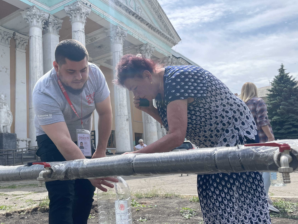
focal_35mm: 34
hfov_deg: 53.6
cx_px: 122
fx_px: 293
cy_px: 115
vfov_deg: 41.8
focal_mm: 4.2
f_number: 1.6
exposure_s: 1/2353
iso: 32
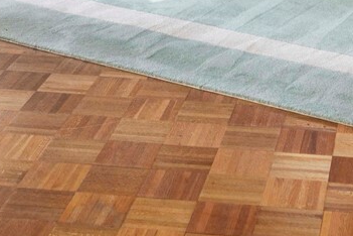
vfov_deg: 10.2
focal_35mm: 116
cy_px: -331
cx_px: 243
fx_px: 1137
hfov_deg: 17.6
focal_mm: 24
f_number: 8
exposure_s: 1/15
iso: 1000
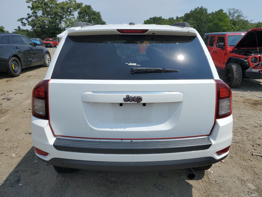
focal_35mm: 26
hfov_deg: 67.3
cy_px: 98
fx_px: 197
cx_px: 131
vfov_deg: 53.1
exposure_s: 1/10000
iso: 50
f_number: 1.5
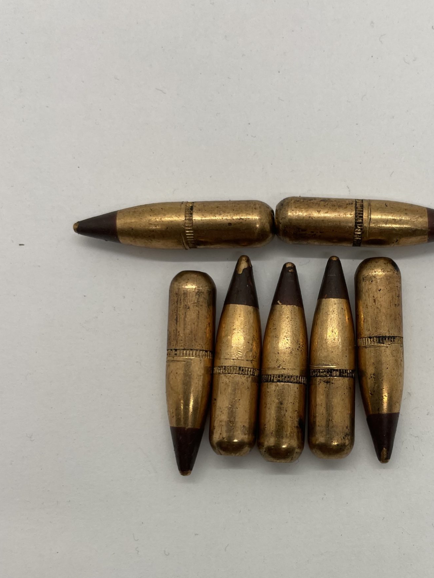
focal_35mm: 38
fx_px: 635
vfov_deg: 48.4
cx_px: 304
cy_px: 368
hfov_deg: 37.1
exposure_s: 1/373
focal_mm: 4.2
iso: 32
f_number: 1.6
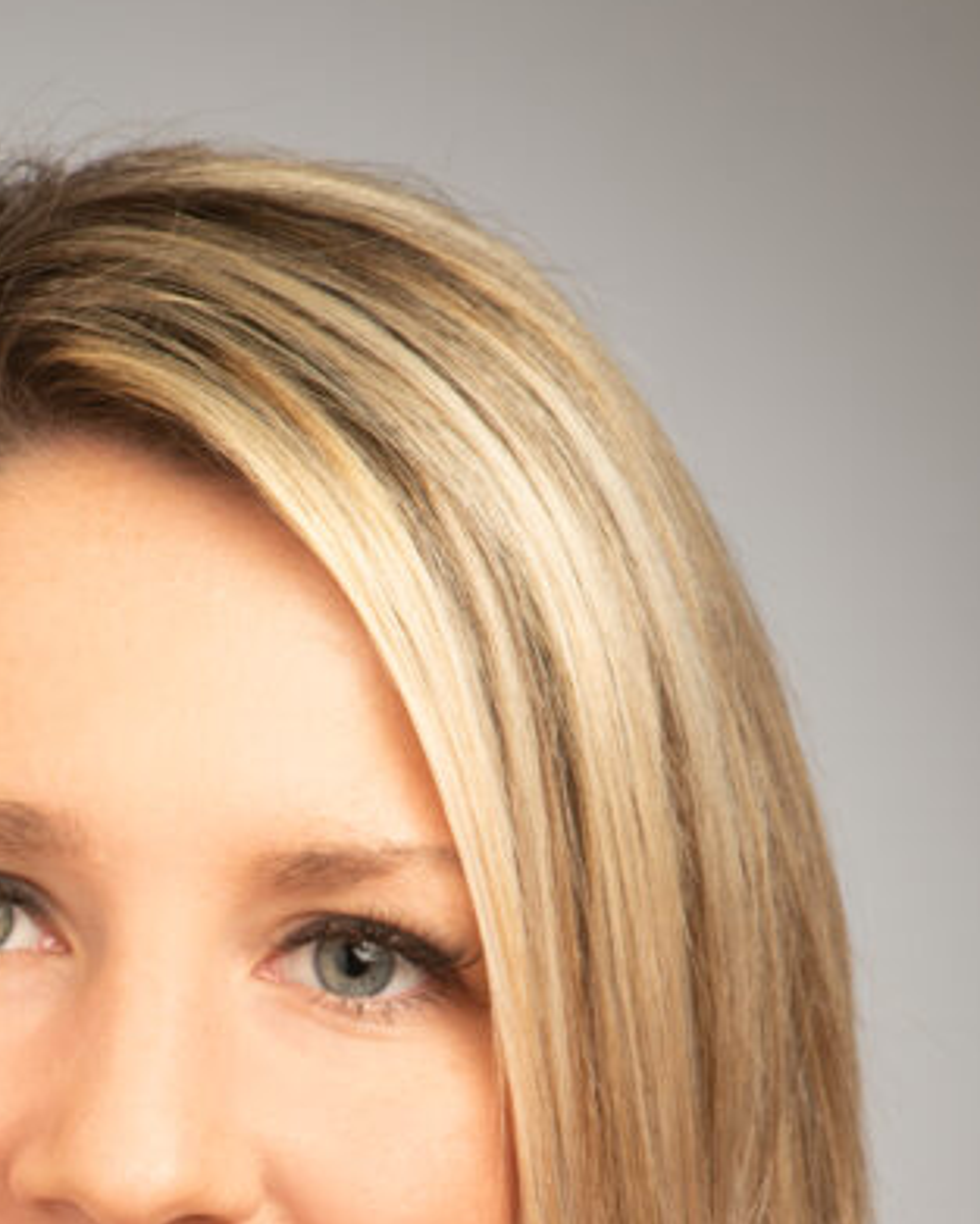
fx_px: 9350
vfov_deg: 7.4
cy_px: 1559
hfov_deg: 6.0
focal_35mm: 258
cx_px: 94
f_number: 13
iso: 100
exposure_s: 1/160
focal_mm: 105
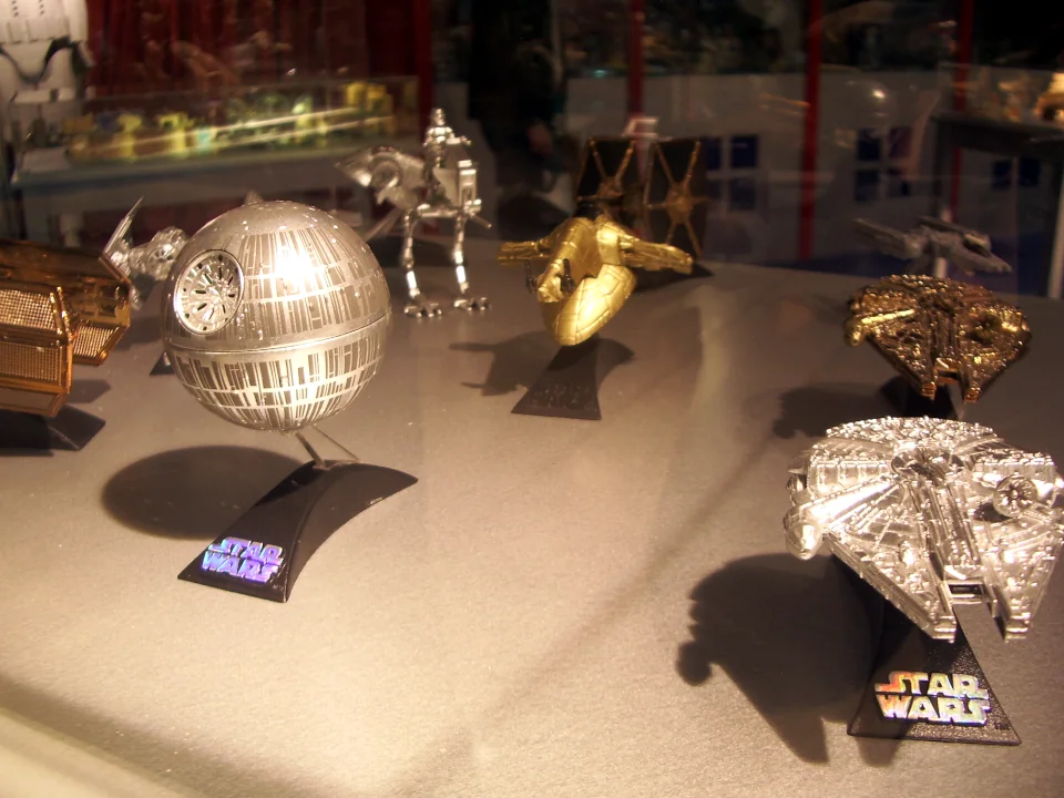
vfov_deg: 40.7
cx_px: 532
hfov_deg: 52.6
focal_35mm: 35
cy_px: 399
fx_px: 1076
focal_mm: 5.8
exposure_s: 1/50
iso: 100
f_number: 2.6
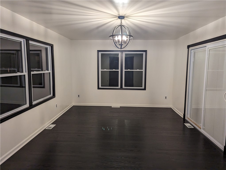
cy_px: 85
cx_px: 113
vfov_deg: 56.9
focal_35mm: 24
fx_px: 157
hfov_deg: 71.5
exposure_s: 1/120
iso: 207
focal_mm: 6.81
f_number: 1.85
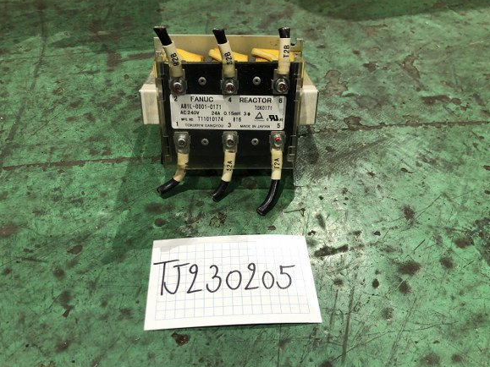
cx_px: 239
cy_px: 186
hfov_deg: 61.7
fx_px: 410
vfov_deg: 48.2
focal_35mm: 29
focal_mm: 4
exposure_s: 1/15
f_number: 1.8
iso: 50
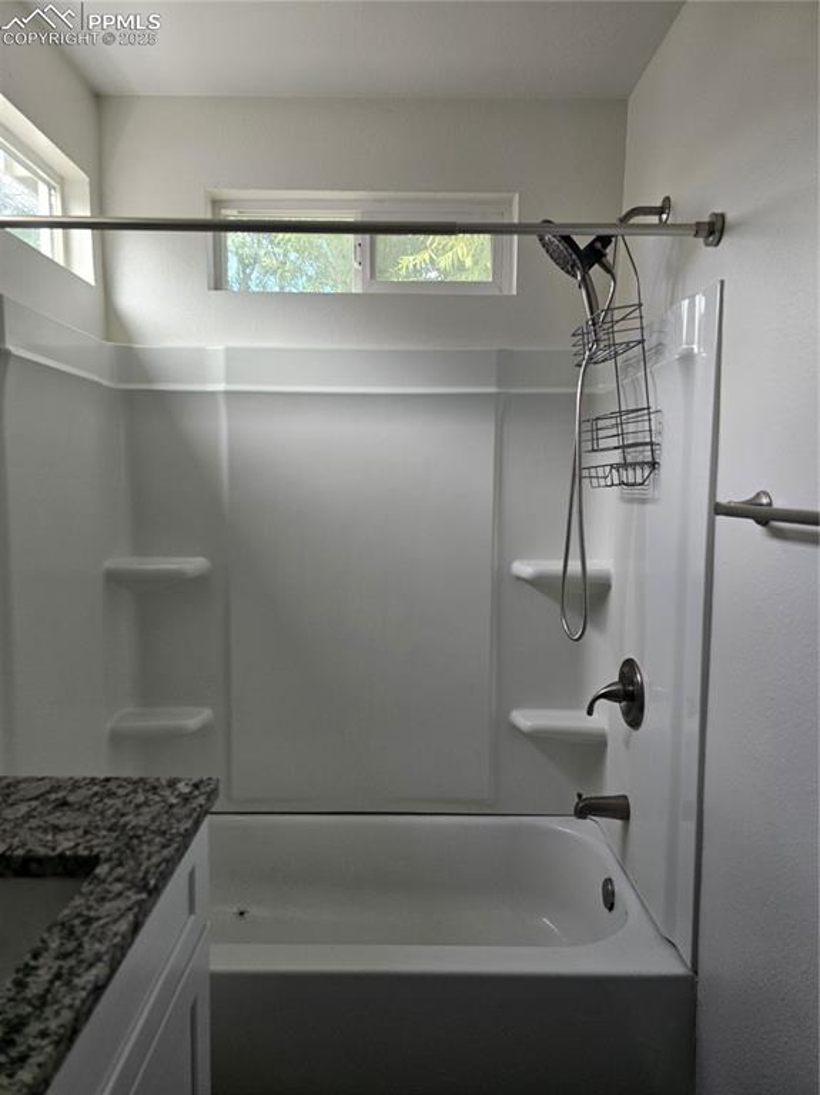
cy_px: 548
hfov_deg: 58.8
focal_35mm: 23
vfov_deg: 74.0
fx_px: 727
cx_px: 410
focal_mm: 6.3
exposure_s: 1/359
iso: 250
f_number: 1.7
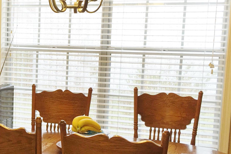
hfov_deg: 27.3
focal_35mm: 70
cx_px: 4
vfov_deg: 19.4
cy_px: 94
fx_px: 449
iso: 40
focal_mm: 4.15
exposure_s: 1/60
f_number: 2.2
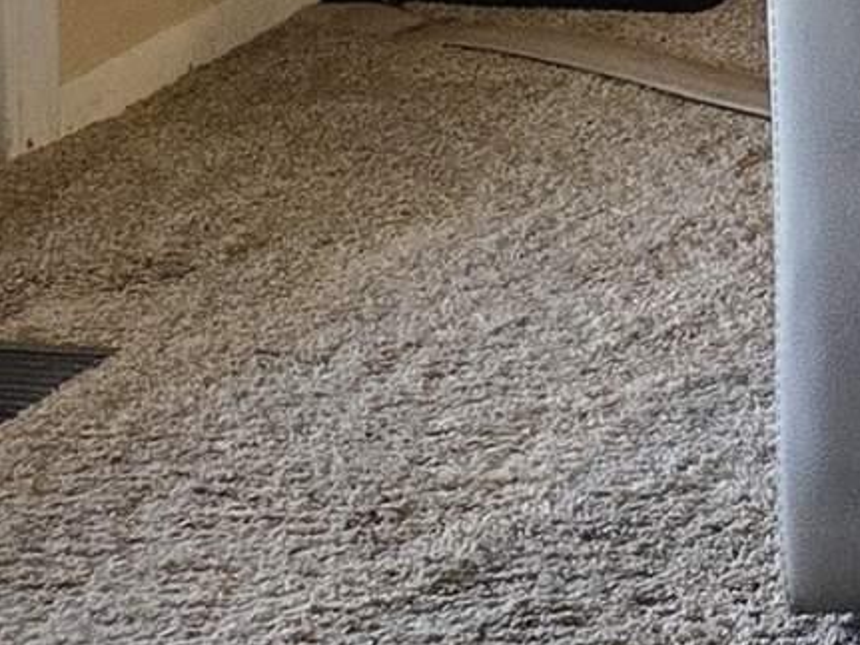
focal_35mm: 164
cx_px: 2584
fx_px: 4073
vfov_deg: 7.9
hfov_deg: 9.4
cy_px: -1252
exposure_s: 1/120
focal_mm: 5.4
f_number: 1.8
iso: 400
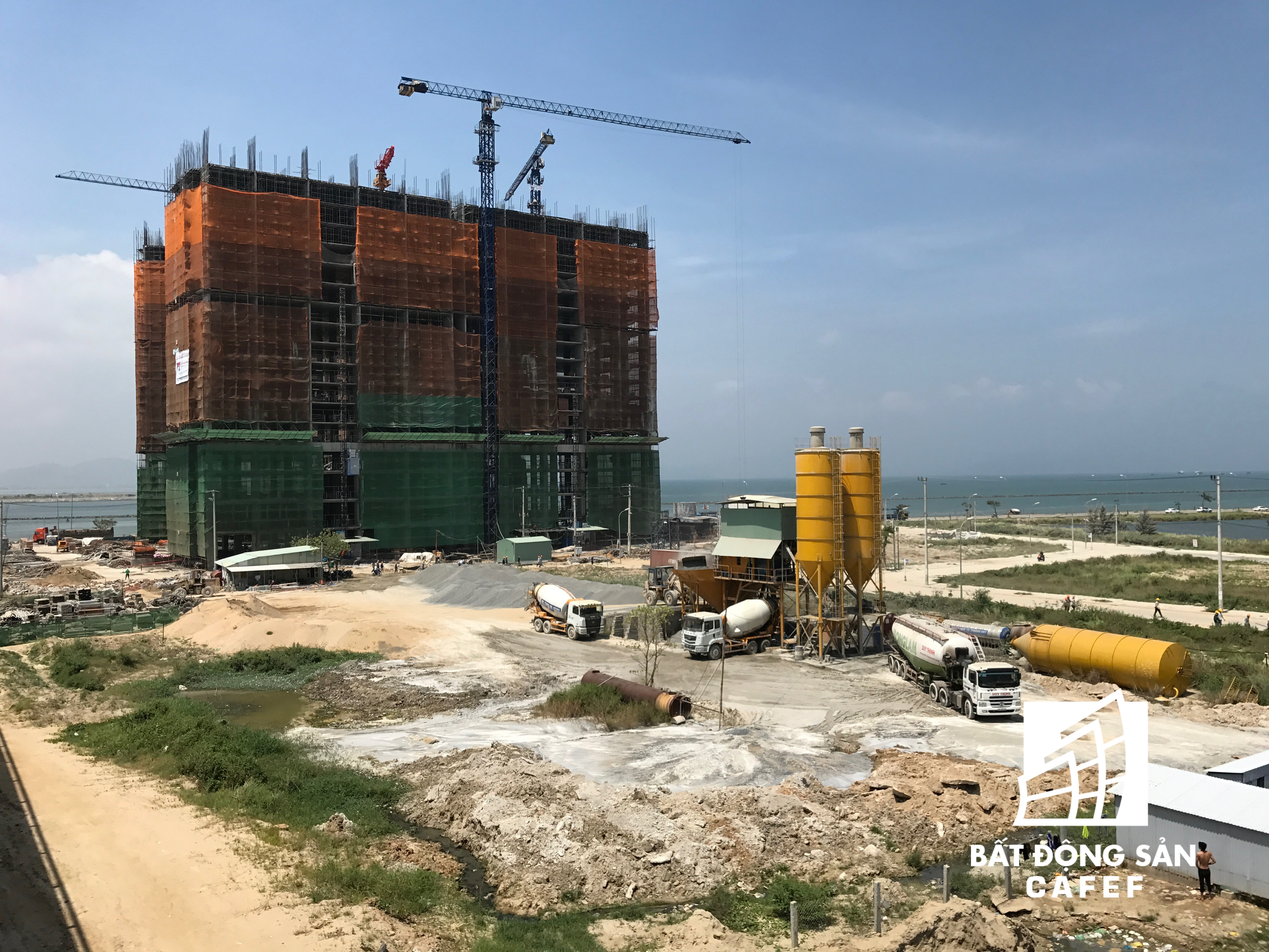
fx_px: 1026
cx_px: 634
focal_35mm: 28
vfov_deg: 49.7
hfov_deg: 63.4
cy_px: 476
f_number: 1.8
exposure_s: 1/3425
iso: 20
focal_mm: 3.99
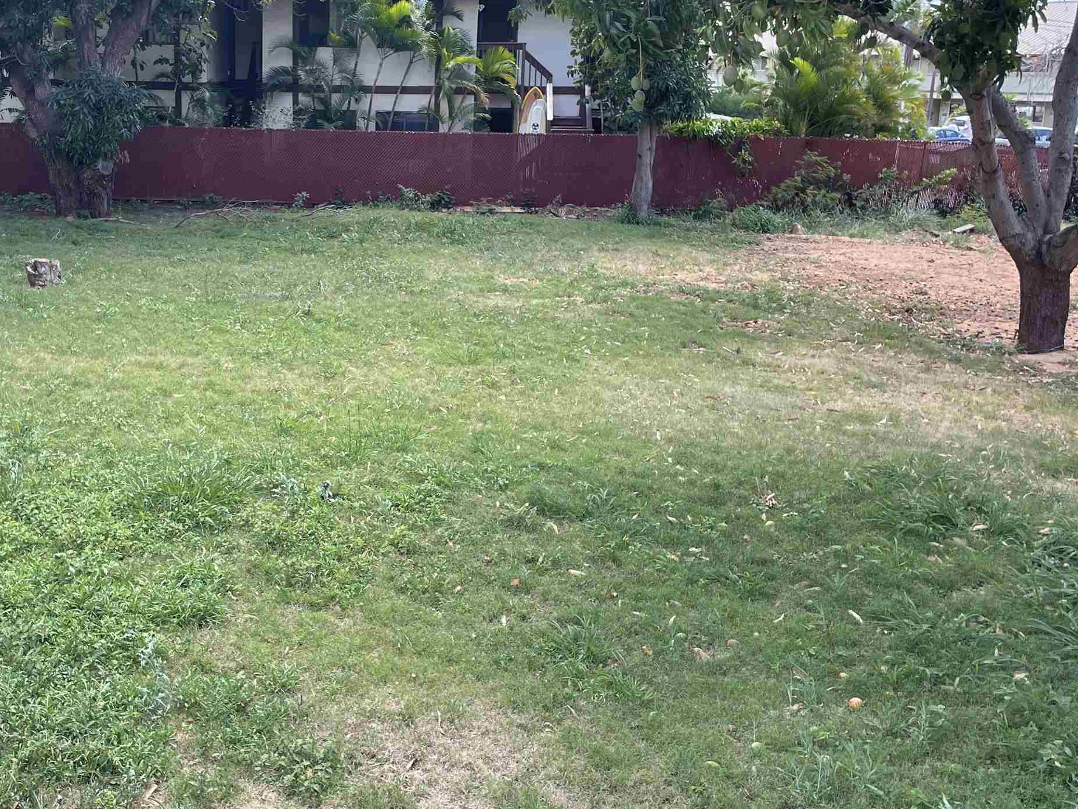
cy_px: 403
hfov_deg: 43.1
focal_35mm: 43
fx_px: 1339
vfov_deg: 33.6
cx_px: 344
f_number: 1.6
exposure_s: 1/443
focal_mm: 4.2
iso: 32
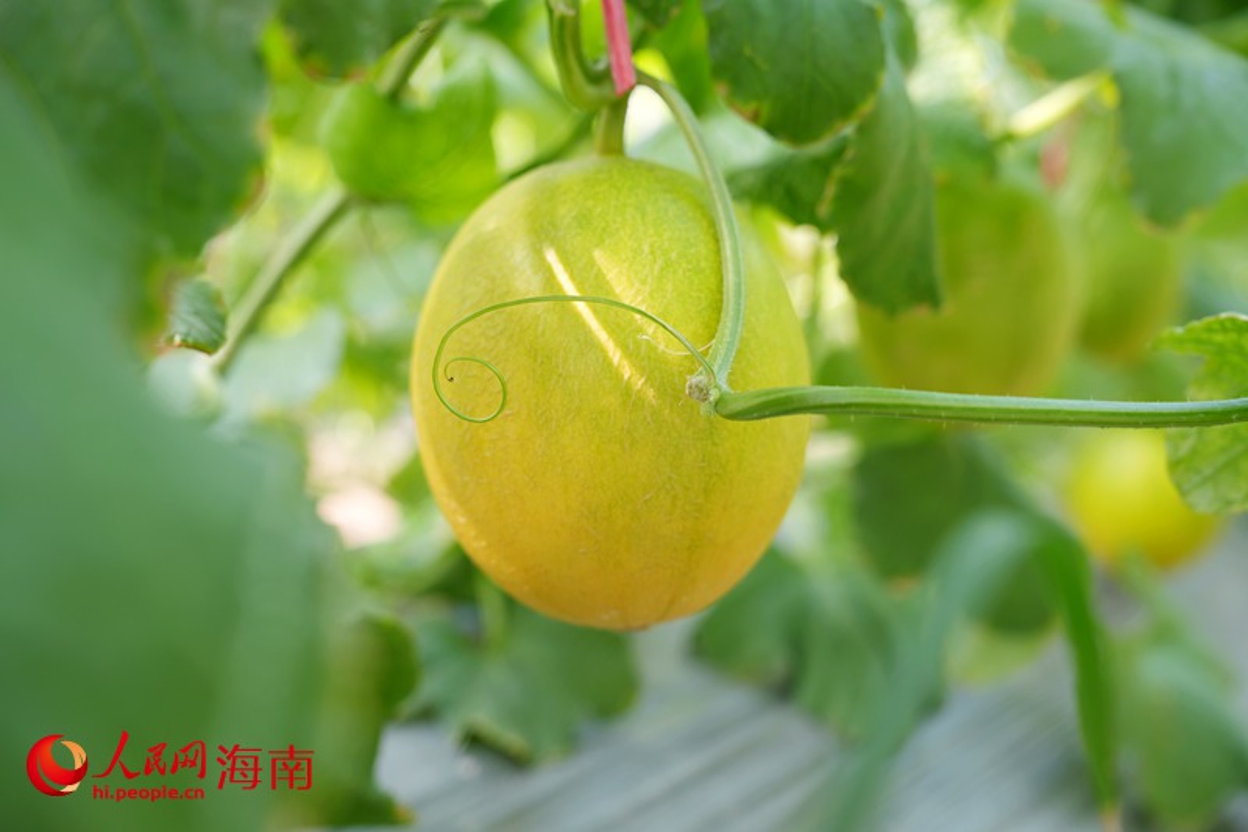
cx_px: 624
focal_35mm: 45
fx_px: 1560
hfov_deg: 43.6
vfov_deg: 29.9
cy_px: 416
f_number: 3.5
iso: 160
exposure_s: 1/100
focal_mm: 45
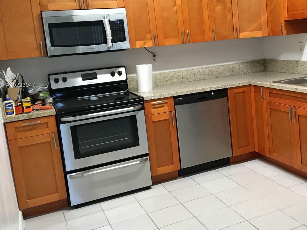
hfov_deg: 41.9
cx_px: 222
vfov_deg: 32.7
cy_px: 85
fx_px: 390
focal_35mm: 44
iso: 125
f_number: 2.2
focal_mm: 4.15
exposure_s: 1/30
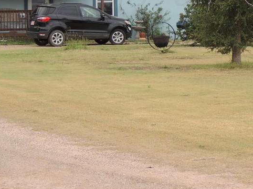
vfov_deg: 10.1
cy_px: -11
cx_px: 216
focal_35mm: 145
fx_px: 1059
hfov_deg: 13.5
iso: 100
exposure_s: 1/400
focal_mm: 10.7
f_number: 3.7
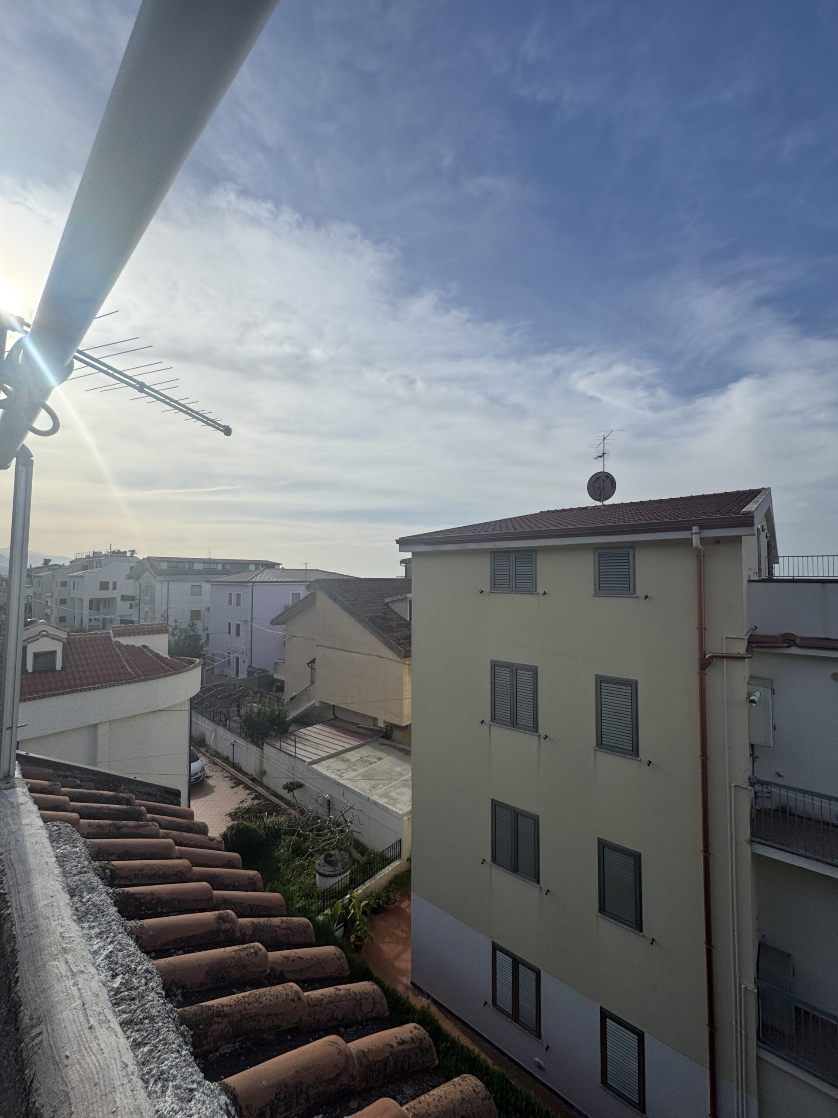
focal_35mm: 14
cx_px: 419
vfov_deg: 102.1
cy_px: 559
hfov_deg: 85.7
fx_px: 452
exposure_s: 1/4132
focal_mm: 2.22
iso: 50
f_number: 2.2
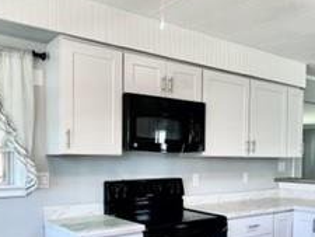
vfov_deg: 38.1
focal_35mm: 37
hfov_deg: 49.9
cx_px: 182
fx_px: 337
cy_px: 165
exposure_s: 1/120
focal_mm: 1.57
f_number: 1.8
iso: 100
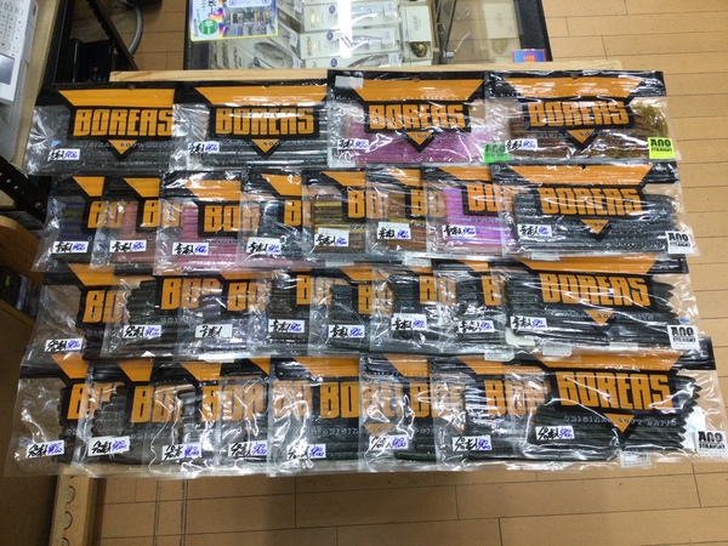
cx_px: 364
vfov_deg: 45.4
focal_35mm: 31
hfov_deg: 58.4
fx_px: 652
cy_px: 273
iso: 32
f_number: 2.4
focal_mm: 3.3
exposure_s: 1/30
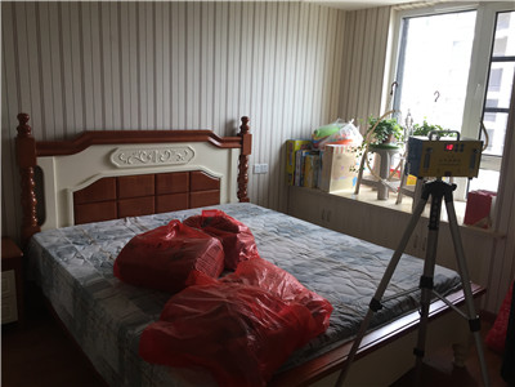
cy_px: 194
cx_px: 258
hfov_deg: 61.7
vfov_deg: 48.2
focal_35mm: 29
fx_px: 431
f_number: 2.2
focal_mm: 4.15
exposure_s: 1/33
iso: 32
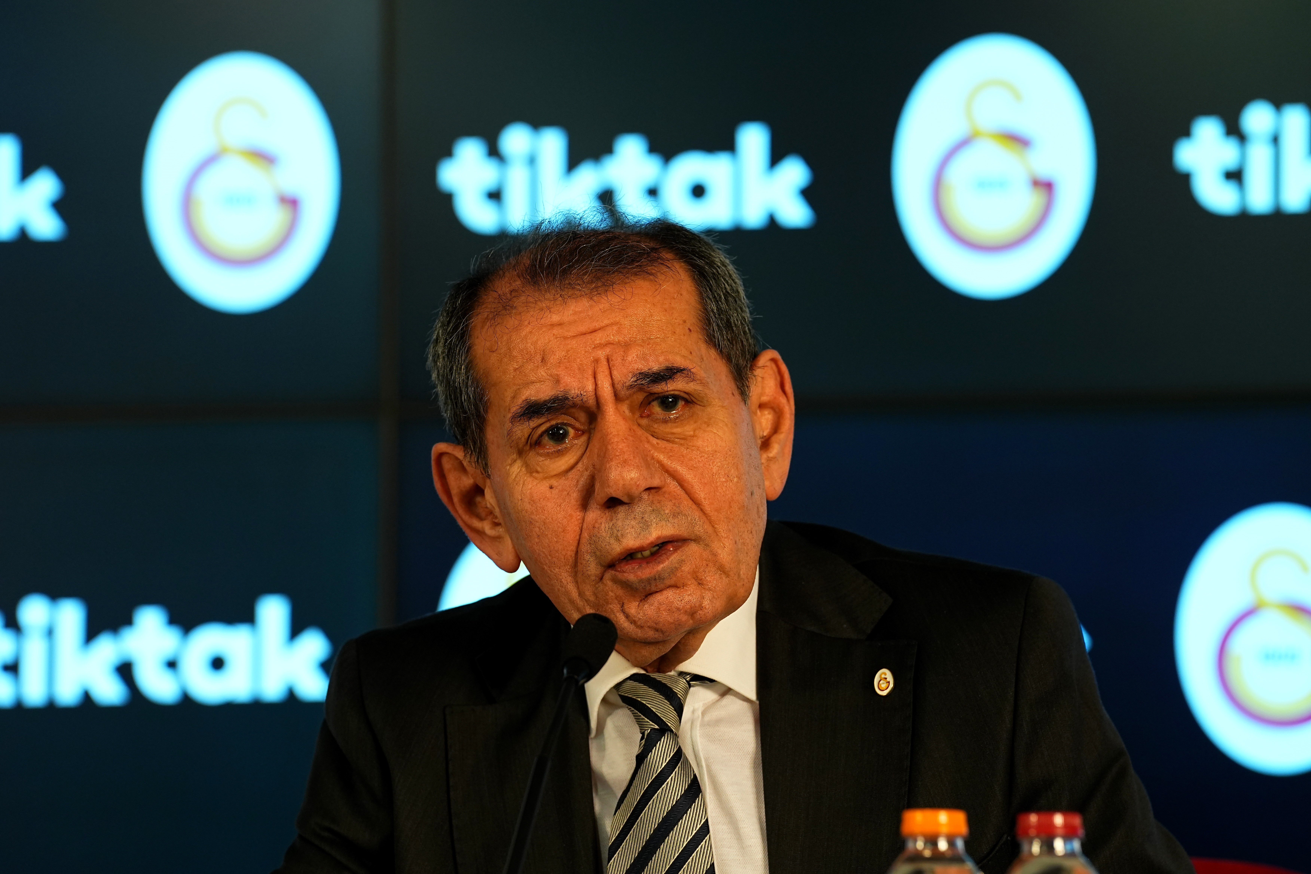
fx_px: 7283
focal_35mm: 200
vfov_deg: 6.9
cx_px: 656
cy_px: 437
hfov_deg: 10.3
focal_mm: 200
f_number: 5
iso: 1250
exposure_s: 1/80
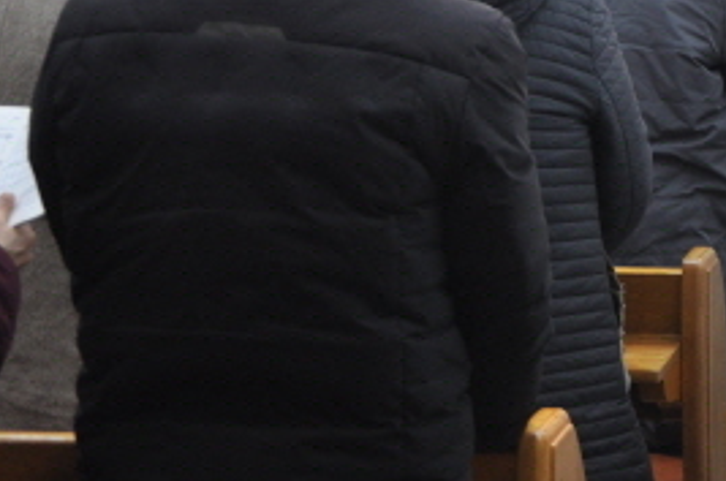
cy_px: -29
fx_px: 2174
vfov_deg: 12.4
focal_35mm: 108
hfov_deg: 17.3
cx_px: 1052
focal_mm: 24
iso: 400
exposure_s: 1/20
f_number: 4.5
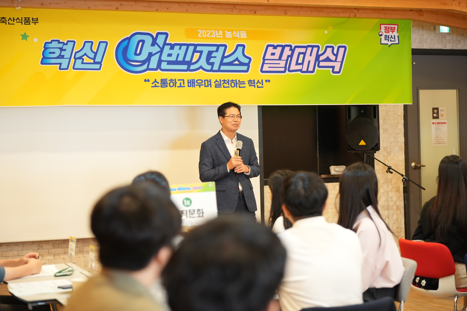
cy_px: 156
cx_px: 234
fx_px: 908
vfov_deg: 19.5
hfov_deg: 28.8
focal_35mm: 70
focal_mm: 70
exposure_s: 1/160
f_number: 2.8
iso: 3200
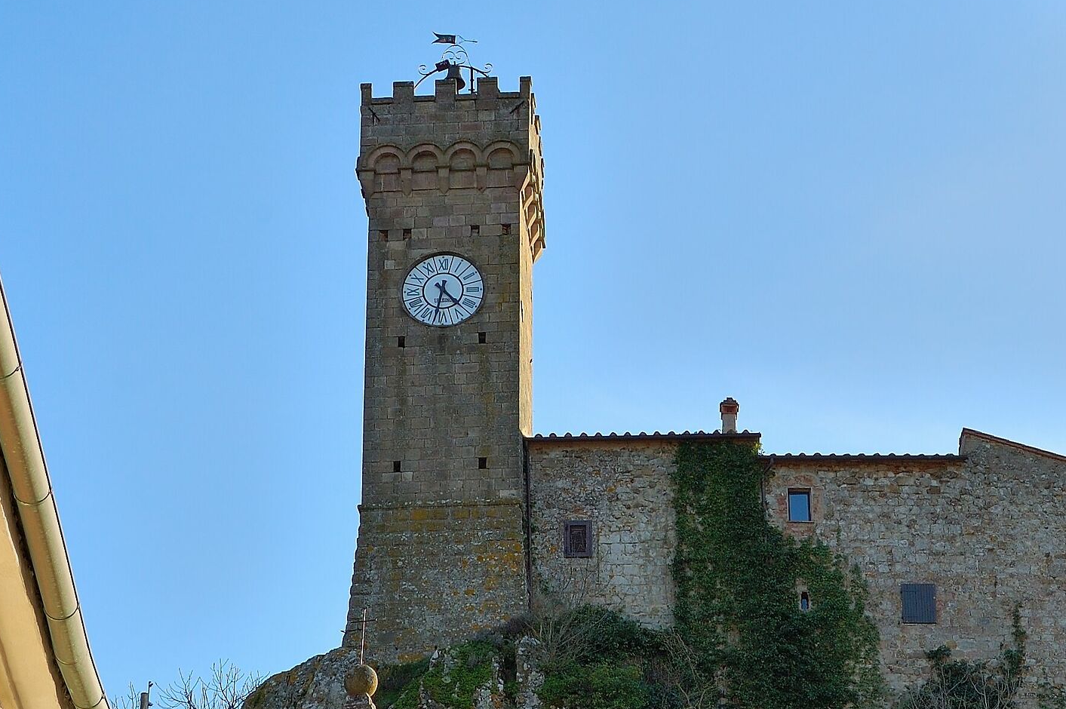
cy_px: 470
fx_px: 3166
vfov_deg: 12.8
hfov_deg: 19.0
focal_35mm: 107
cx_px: 752
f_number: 7.1
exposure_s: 1/160
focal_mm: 42
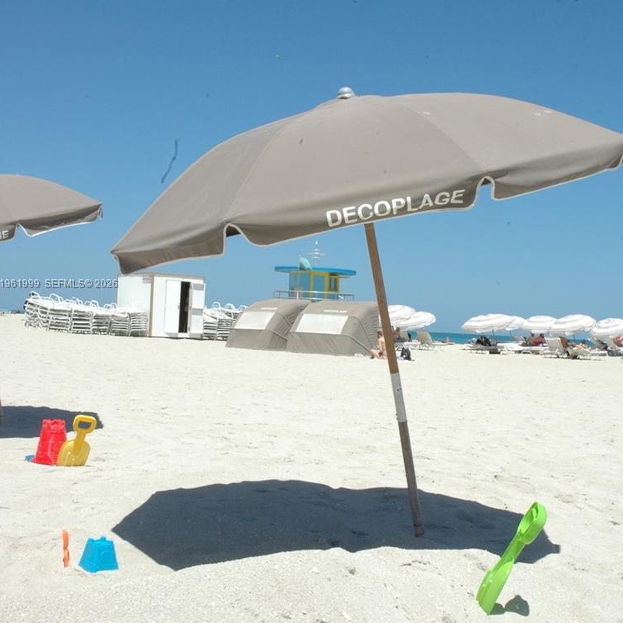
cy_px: 284
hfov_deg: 34.7
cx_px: 316
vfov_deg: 34.7
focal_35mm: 49
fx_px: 998
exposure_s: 1/50
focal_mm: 24
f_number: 25
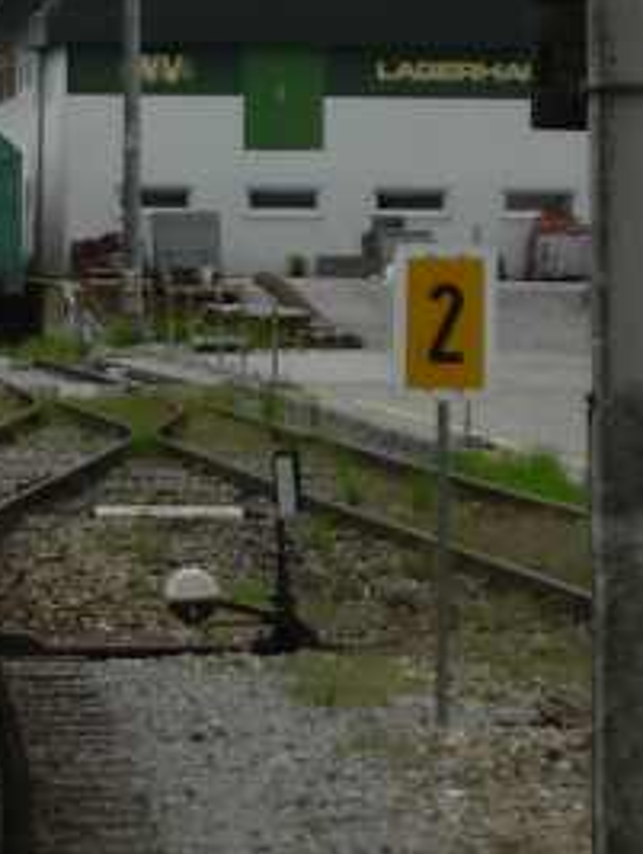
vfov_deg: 5.8
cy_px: -22
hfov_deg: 4.4
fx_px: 8351
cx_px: -176
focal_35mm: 338
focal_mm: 23.4
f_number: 4.9
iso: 79
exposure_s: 1/627
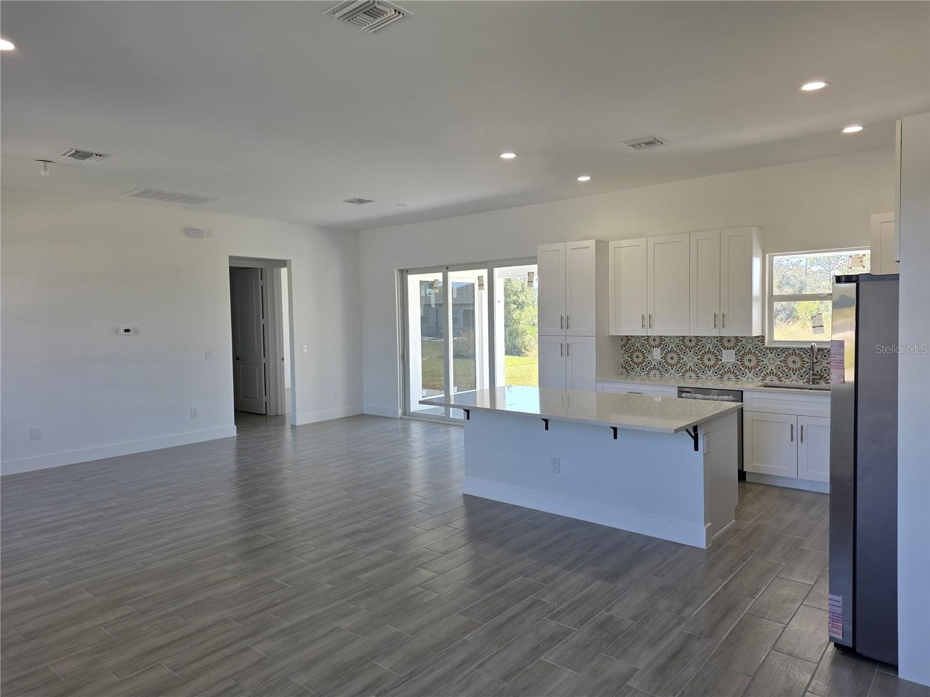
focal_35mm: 23
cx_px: 465
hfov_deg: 73.9
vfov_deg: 58.9
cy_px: 348
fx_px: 618
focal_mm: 6.25
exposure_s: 1/120
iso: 40
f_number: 1.7
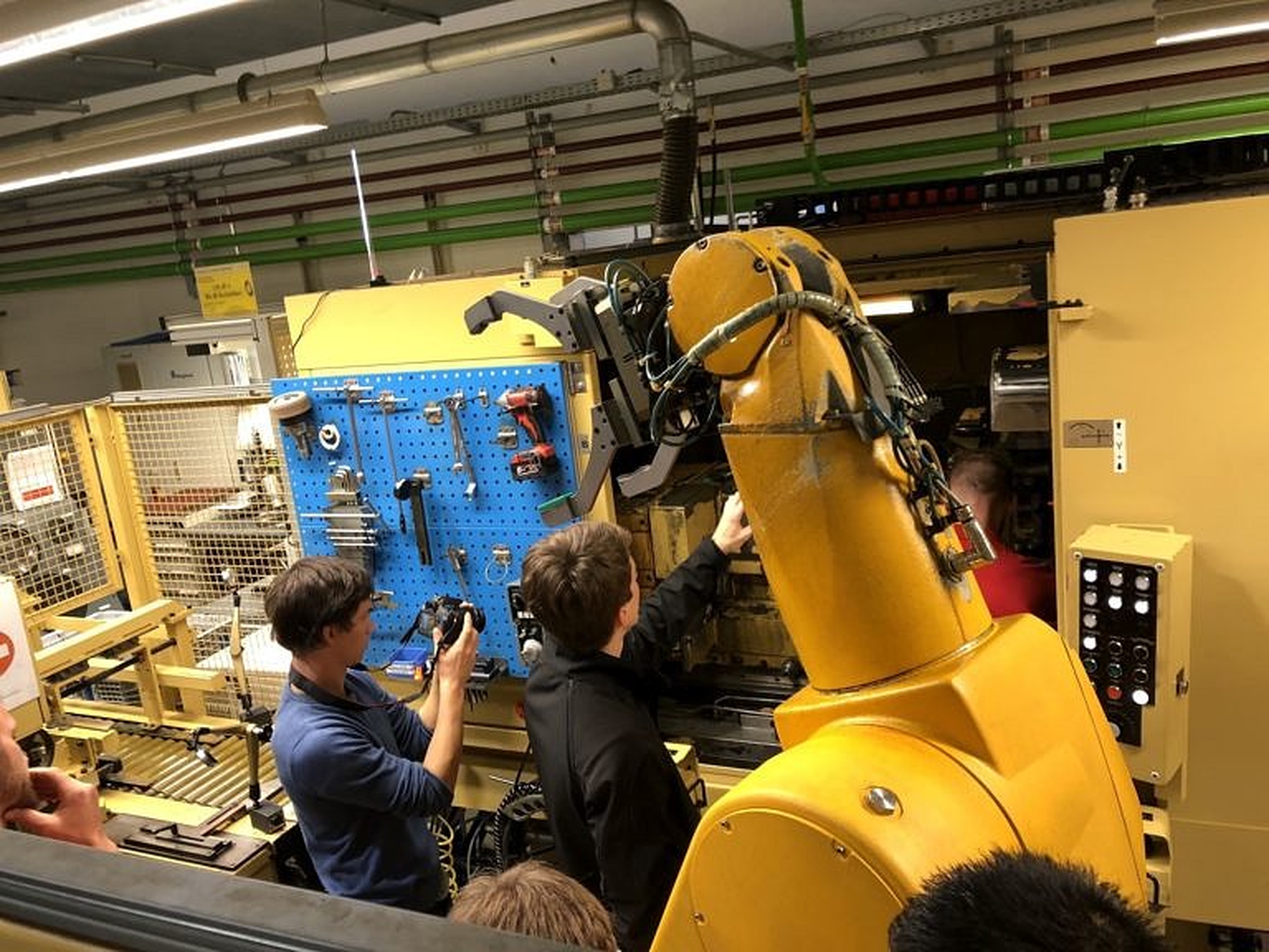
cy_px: 476
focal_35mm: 28
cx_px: 634
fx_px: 1026
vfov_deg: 49.7
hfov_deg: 63.4
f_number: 1.8
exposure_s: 1/17
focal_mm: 4
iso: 40
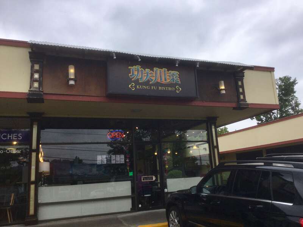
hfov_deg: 58.4
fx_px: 271
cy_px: 114
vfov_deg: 45.4
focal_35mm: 31
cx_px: 152
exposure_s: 1/612
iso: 25
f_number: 2.4
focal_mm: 3.3
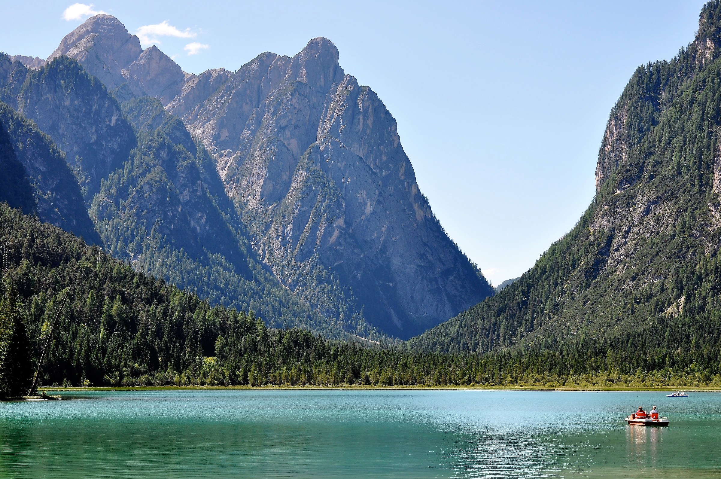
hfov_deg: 29.3
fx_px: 1380
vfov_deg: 19.7
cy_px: 240
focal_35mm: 69
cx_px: 360
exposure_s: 1/250
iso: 200
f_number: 8
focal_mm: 46
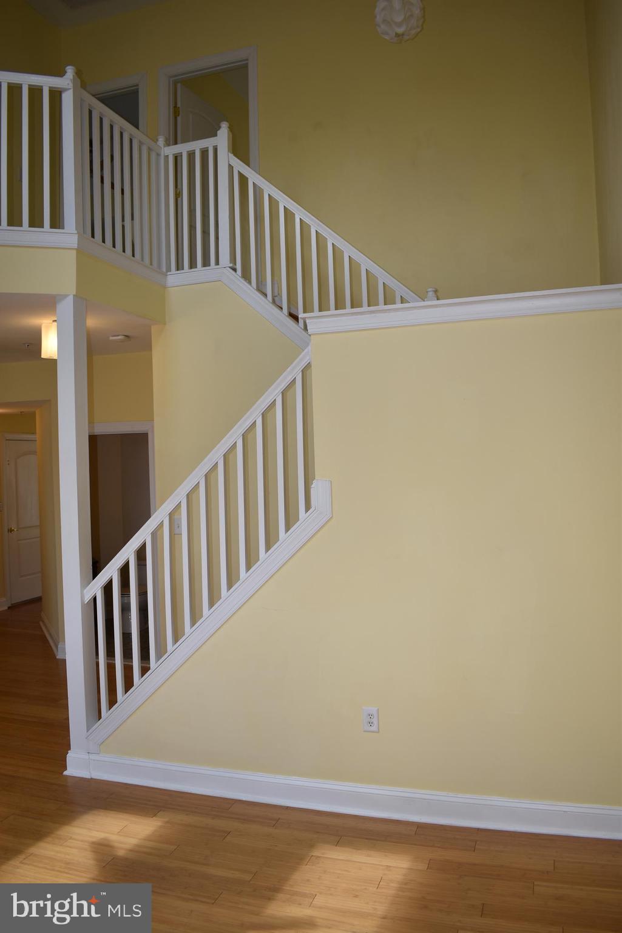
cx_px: 311
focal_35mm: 27
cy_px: 466
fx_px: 699
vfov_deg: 67.4
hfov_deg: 48.0
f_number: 4.5
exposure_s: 1/60
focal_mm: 18
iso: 110
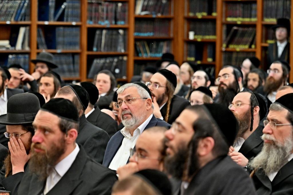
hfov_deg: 11.4
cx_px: 146
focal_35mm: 180
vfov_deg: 7.6
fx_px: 1464
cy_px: 98
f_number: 4
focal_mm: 120
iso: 800
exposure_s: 1/320
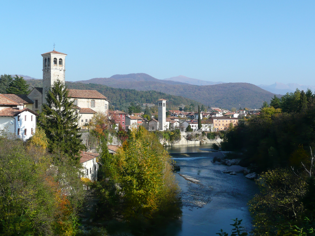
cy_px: 118
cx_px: 158
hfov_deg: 42.1
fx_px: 409
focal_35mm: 45
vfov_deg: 32.2
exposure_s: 1/500
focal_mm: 7.3
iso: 100
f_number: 4.1
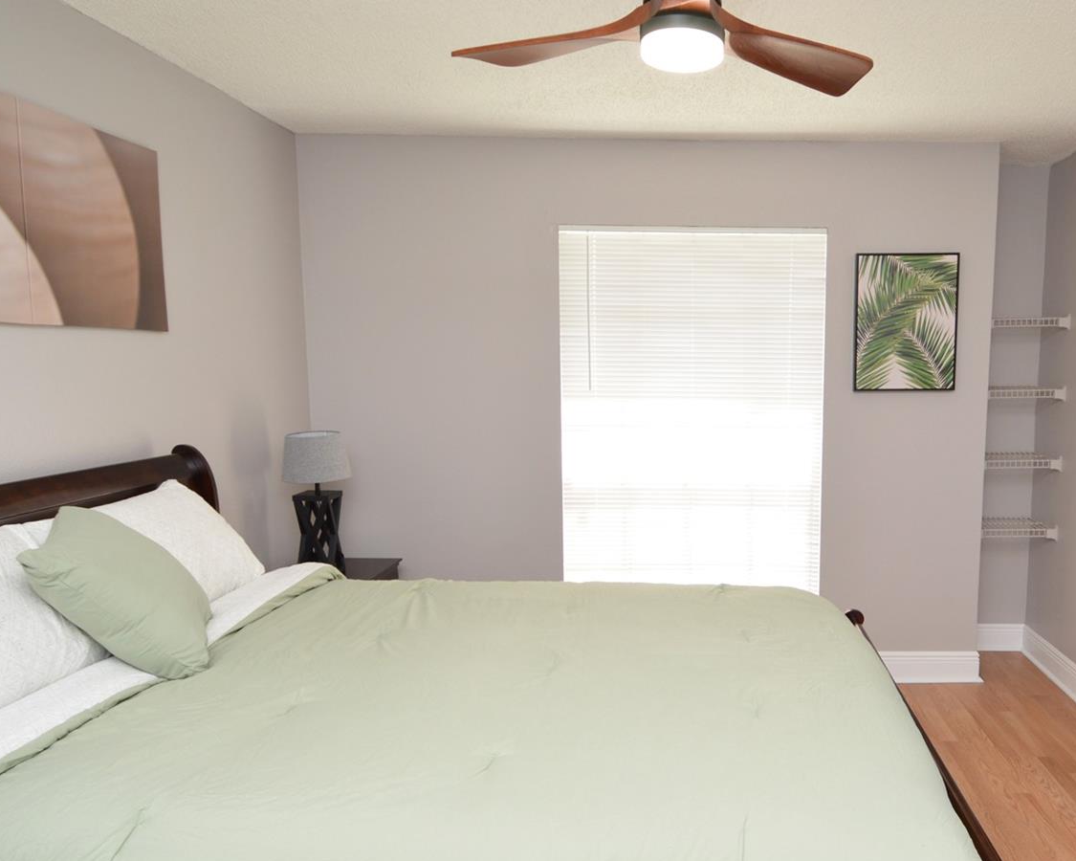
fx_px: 764
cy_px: 478
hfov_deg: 68.7
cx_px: 697
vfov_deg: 58.6
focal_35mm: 24
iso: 400
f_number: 4.5
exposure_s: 1/80
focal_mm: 12
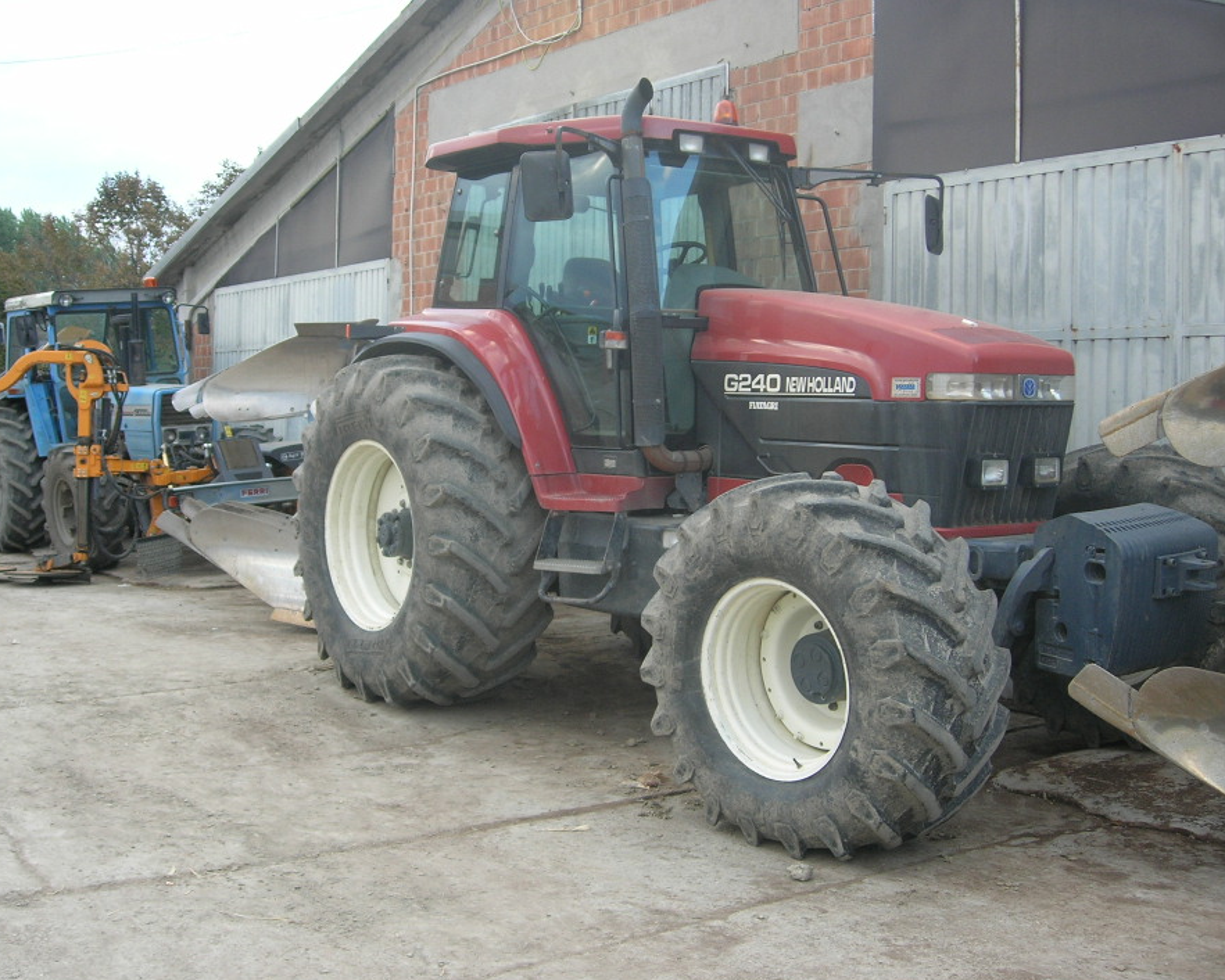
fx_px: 1559
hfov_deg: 42.9
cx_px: 606
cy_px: 466
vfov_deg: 34.9
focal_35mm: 43
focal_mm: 7.8
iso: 64
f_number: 2.8
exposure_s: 1/68.3
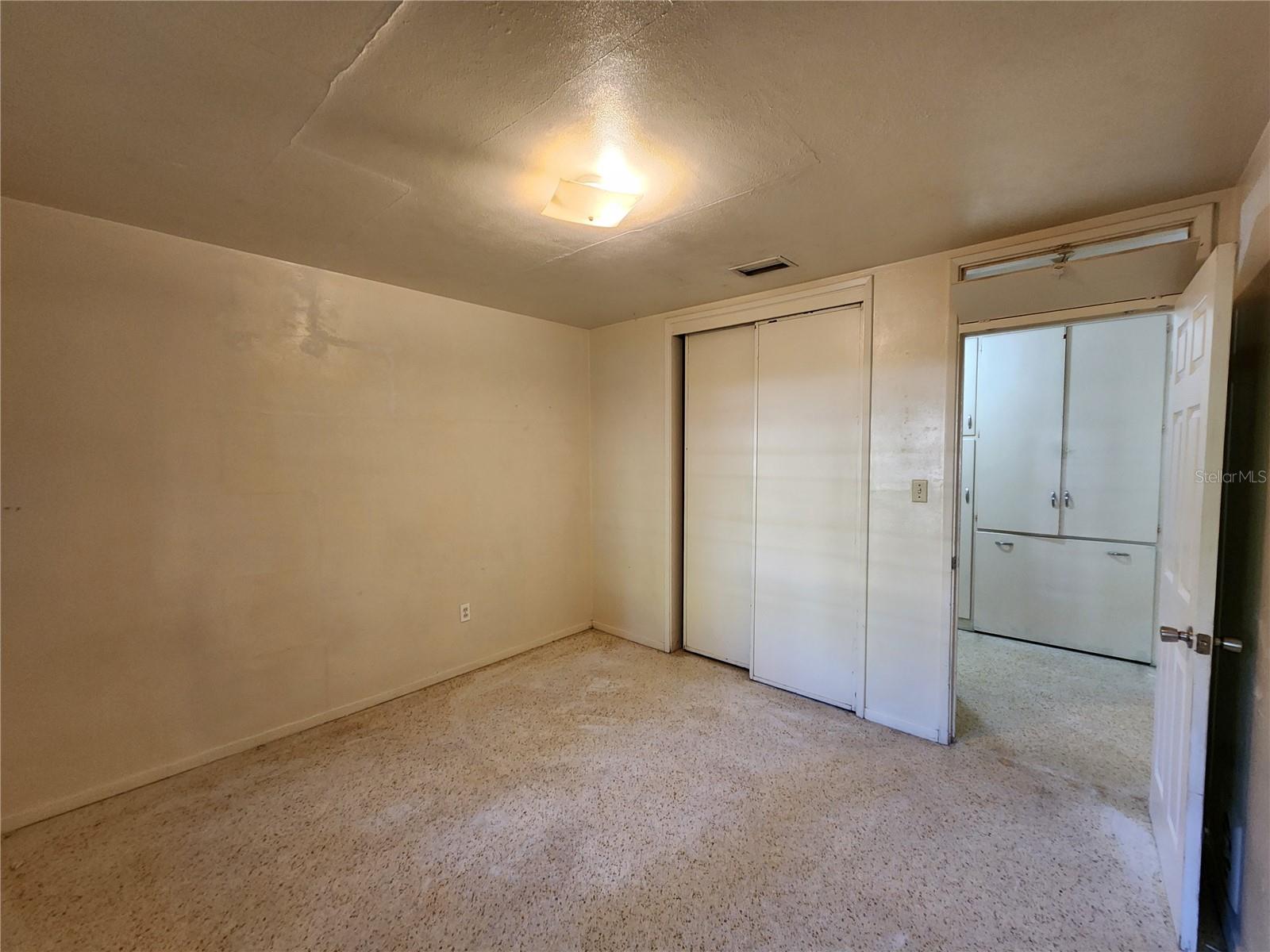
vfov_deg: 89.9
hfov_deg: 106.2
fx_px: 477
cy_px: 476
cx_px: 635
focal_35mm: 13
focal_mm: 2.2
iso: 400
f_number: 2.2
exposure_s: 1/30
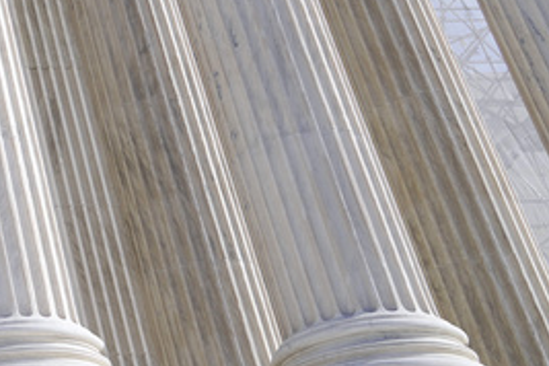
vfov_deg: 13.8
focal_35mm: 92
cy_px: -213
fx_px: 1403
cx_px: -471
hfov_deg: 17.5
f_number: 4
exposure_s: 1/1250
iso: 100
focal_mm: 24
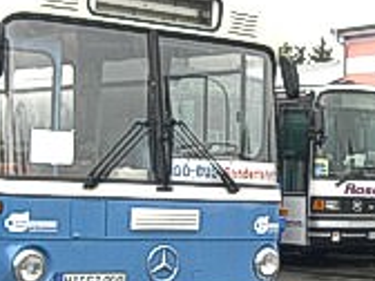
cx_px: 273
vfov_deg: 14.3
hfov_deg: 19.0
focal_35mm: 103
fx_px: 1116
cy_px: 224
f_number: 3.1
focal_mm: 6.3
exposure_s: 1/80
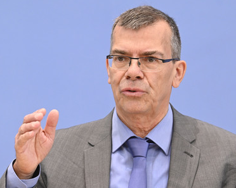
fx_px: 1033
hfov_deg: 13.0
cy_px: 94
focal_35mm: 148
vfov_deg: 10.4
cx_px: 115
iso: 3200
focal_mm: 130
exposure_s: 1/400
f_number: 5
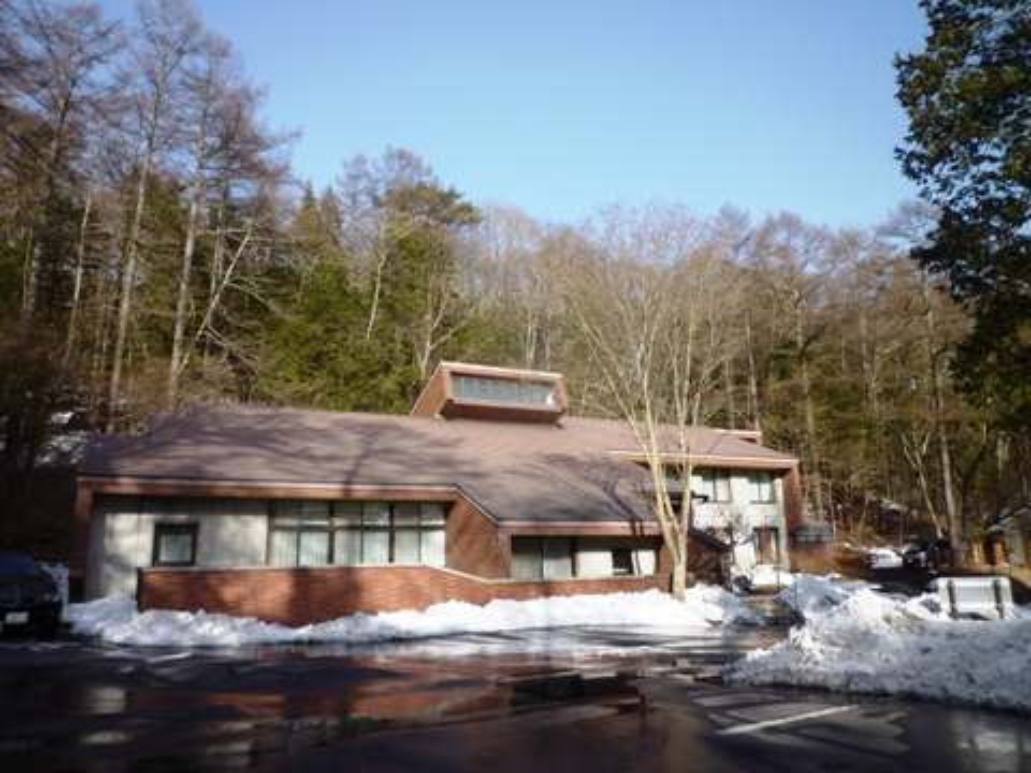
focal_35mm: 25
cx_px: 516
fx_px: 745
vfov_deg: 54.9
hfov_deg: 69.4
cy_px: 386
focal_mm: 4.4
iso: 80
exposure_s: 1/500
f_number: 3.2
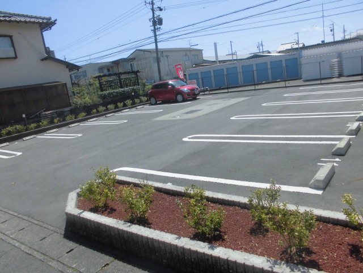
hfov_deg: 67.3
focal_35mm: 26
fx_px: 273
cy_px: 136
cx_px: 182
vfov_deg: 53.1
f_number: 3.5
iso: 100
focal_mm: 4.6
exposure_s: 1/800
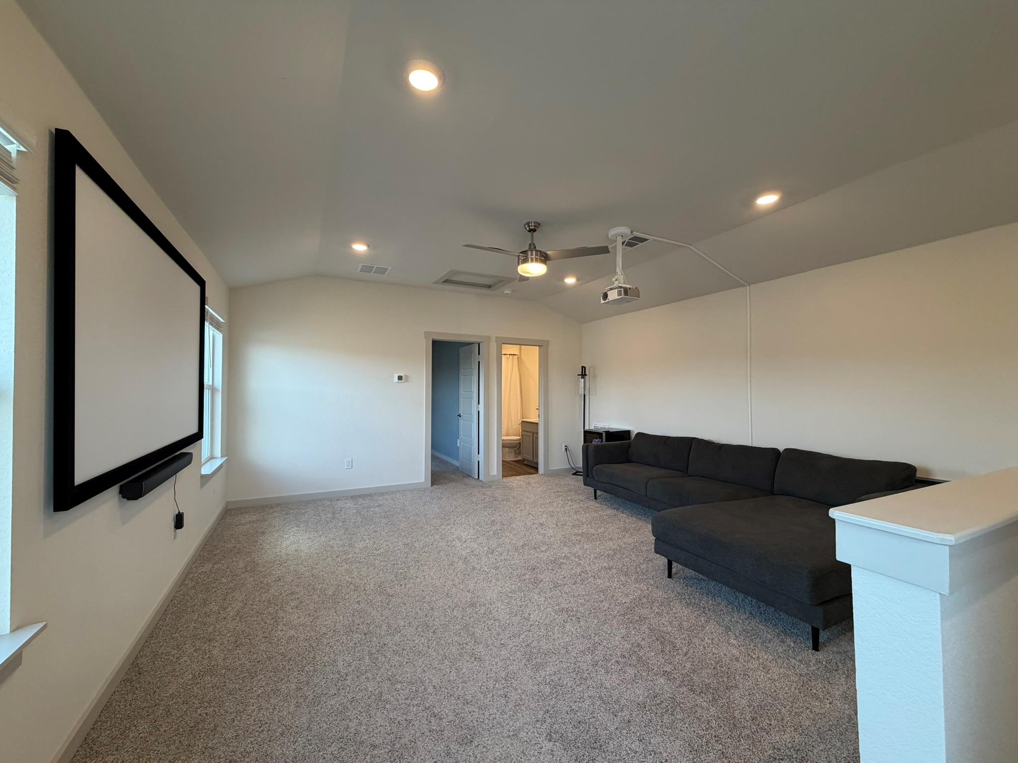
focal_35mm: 14
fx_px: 412
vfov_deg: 85.7
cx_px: 509
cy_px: 382
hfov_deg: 102.1
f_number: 2.2
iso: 200
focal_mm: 2.22
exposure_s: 1/120
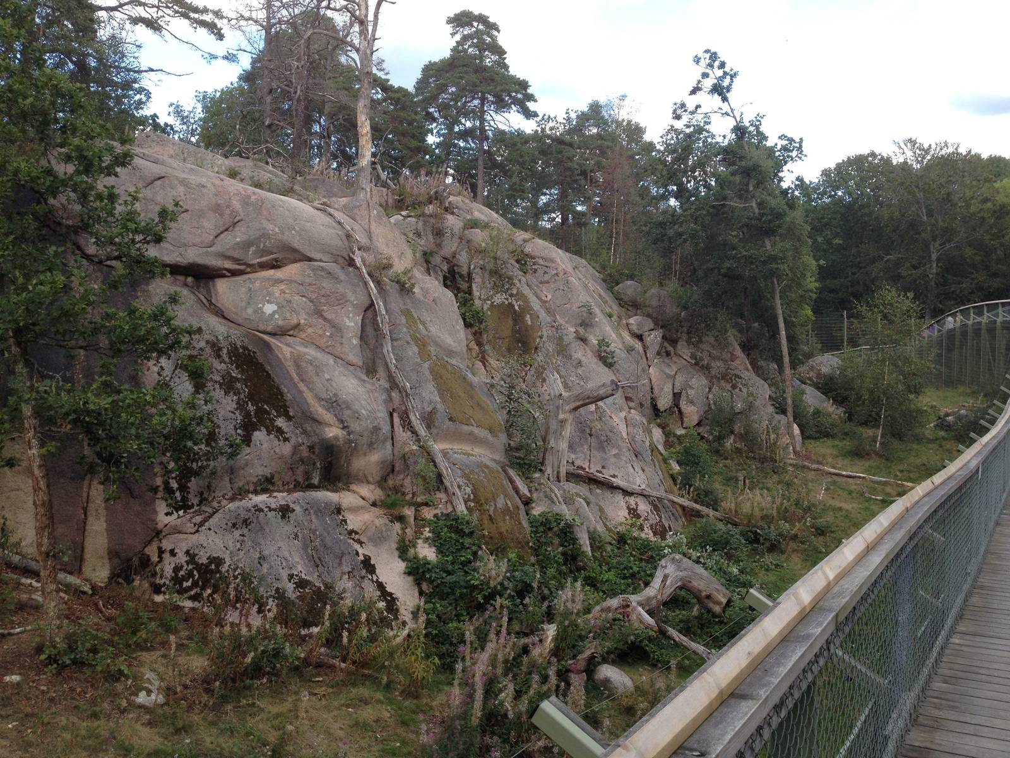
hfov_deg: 52.6
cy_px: 379
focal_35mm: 35
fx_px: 1021
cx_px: 505
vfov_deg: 40.7
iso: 50
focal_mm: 4.28
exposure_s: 1/365
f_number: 2.4
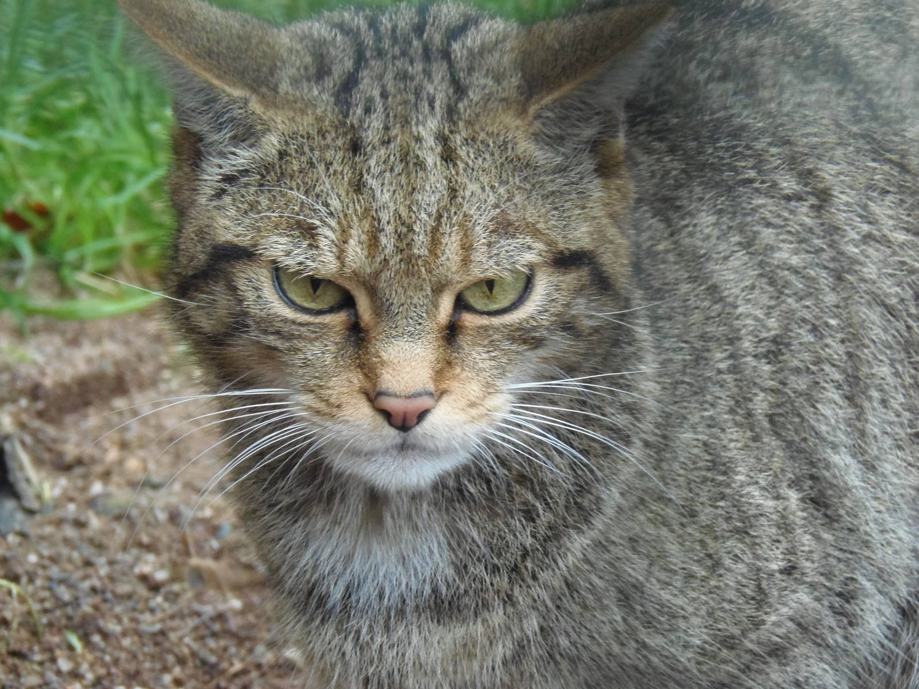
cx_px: 460
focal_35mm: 184
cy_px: 344
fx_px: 4885
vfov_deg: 8.1
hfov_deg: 10.7
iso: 400
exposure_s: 1/40
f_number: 4.9
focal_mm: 34
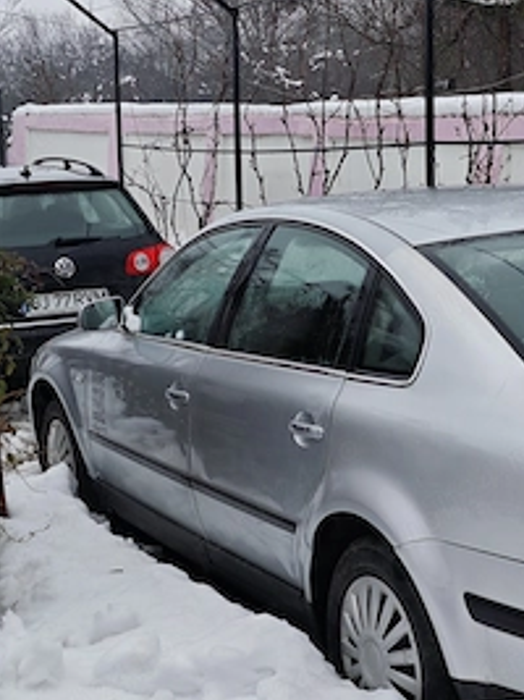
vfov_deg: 28.2
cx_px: 367
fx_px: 1394
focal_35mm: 69
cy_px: 343
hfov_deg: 21.2
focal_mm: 6.55
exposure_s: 1/753
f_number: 1.6
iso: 50
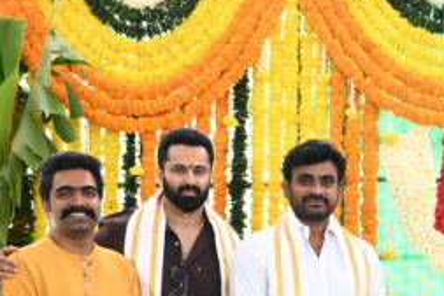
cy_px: 366
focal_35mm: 100
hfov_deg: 19.8
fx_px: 1234
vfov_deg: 13.3
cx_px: 449
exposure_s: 1/200
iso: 400
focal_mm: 33
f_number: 5
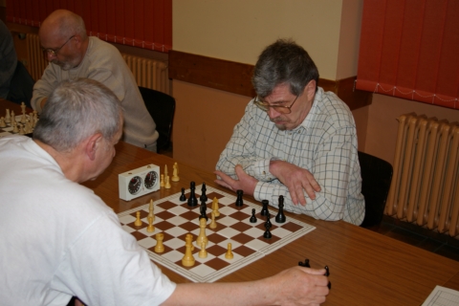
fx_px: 593
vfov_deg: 28.9
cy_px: 153
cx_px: 230
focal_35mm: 46
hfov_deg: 42.3
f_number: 4
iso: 200
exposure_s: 1/45
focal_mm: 31
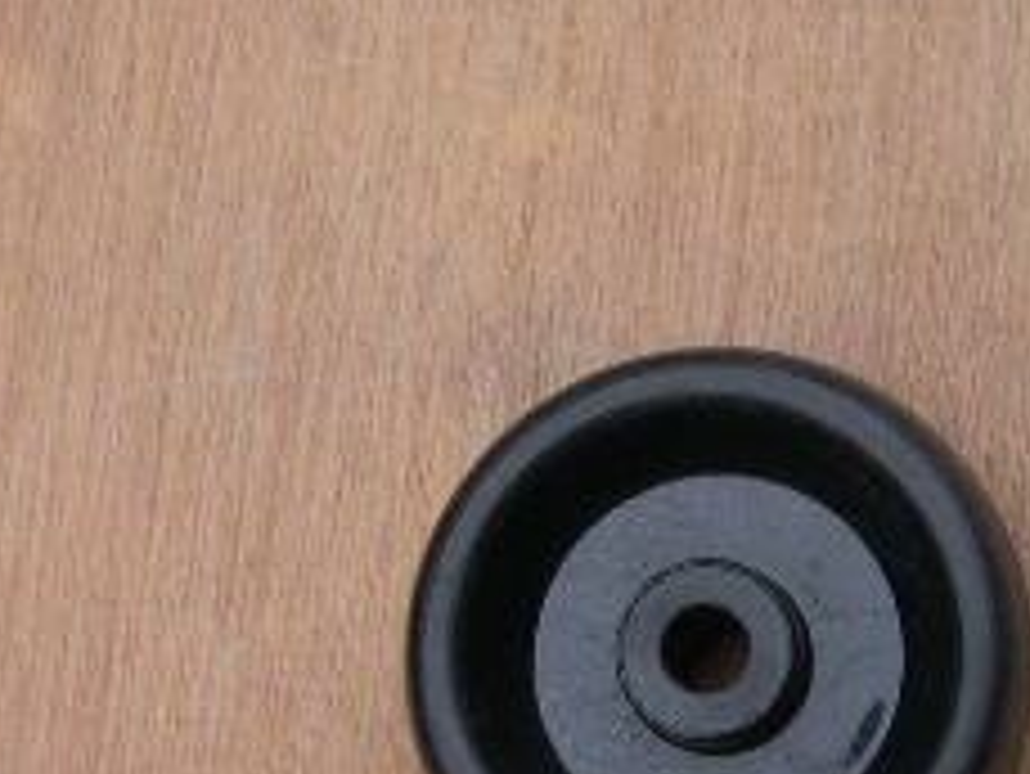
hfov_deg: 18.5
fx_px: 3156
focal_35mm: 106
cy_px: 526
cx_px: 576
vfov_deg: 13.9
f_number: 2.8
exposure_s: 1/264
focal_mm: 8
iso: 100
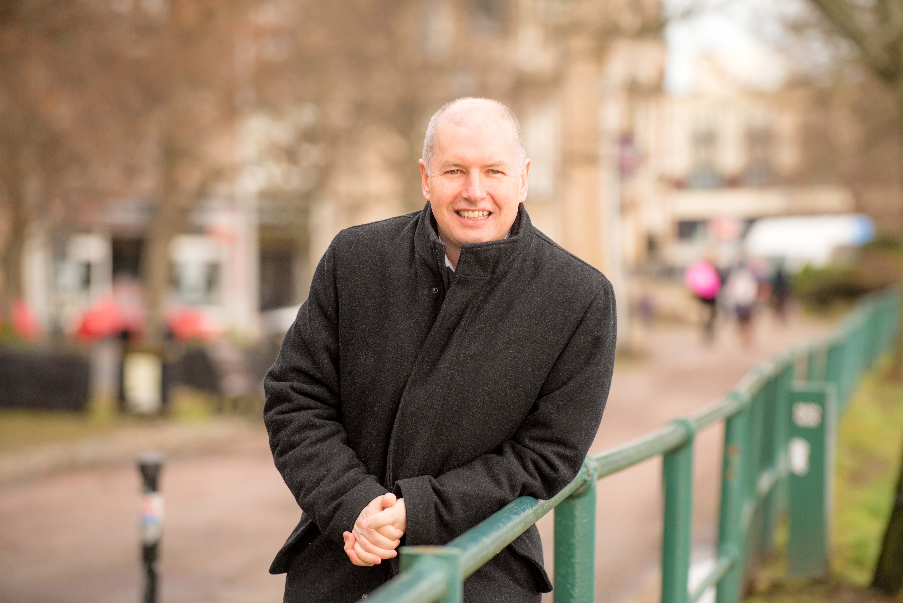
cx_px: 452
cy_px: 302
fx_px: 4391
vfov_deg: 7.9
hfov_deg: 11.7
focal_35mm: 175
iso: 640
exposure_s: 1/1000
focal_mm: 175
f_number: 4
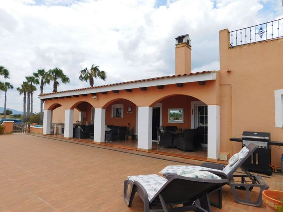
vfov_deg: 58.8
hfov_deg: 74.0
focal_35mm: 23
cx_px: 142
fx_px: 188
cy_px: 106
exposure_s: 1/500
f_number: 6
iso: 125
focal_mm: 4
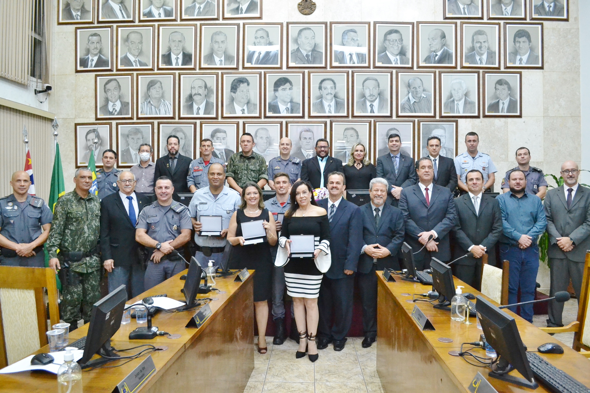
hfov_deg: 67.4
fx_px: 442
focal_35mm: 27
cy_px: 196
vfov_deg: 47.9
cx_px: 295
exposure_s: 1/100
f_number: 5
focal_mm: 18
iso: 3200
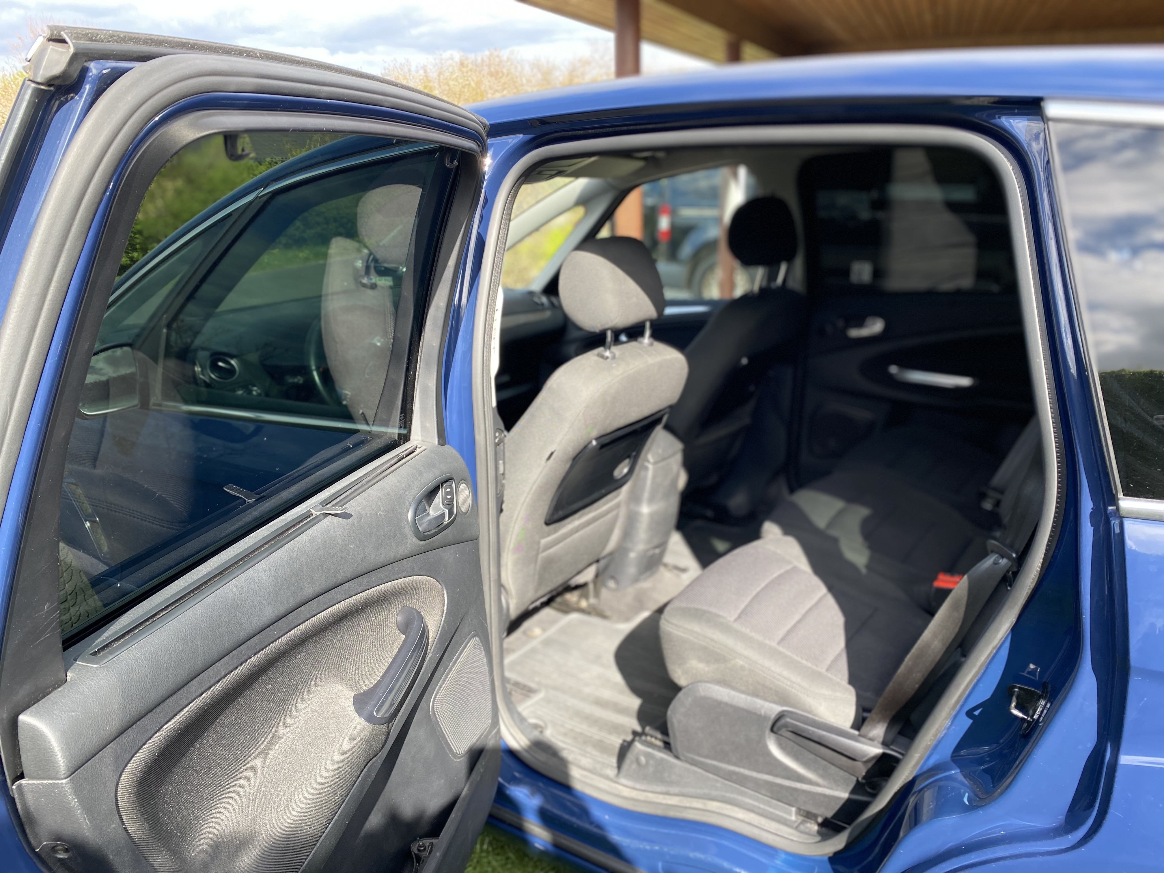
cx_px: 582
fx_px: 874
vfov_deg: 53.1
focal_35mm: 26
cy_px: 436
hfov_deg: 67.3
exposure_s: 1/253
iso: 32
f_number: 1.8
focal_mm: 4.25
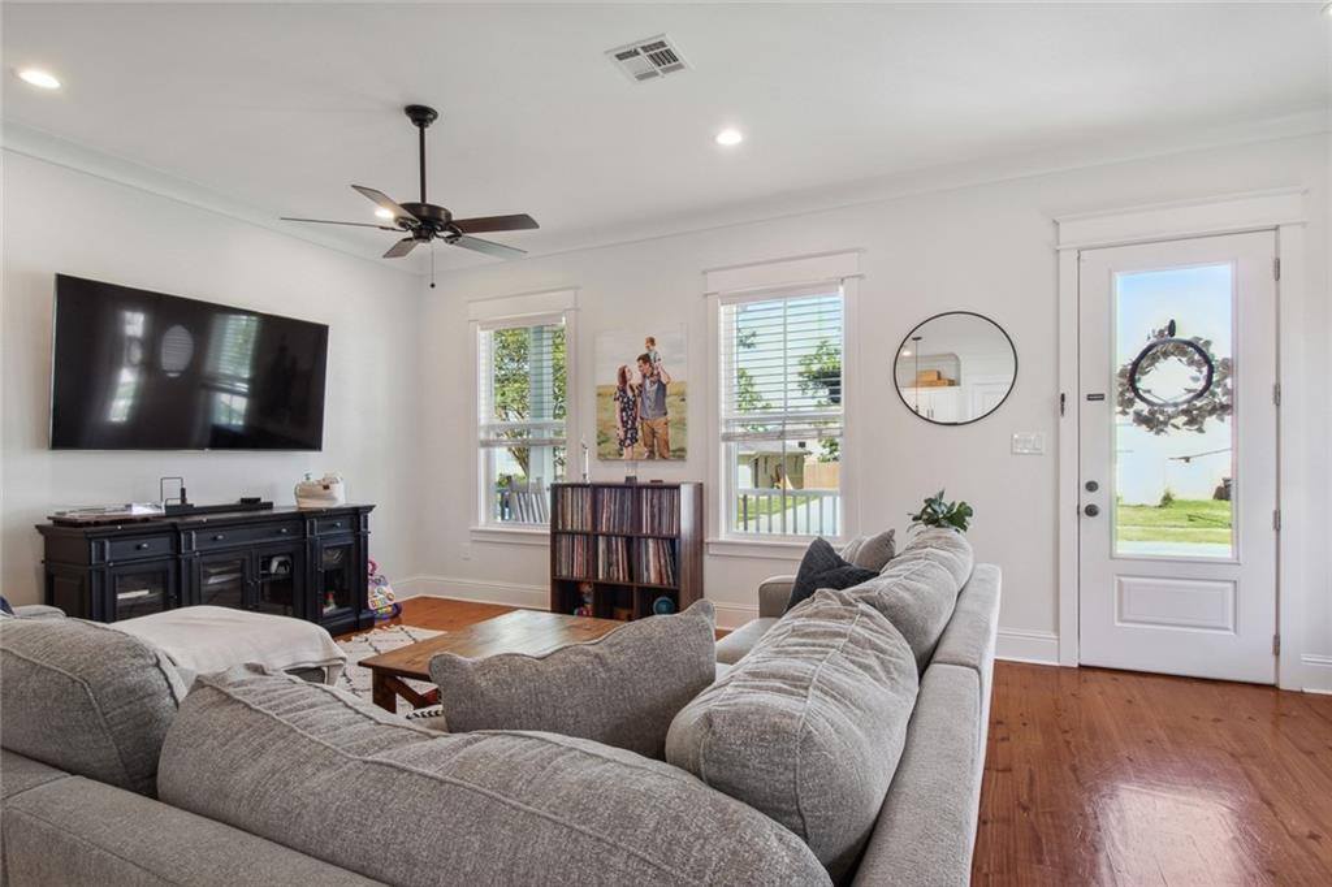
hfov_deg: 90.0
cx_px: 666
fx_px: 666
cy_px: 444
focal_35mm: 18
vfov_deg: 67.3
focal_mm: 12
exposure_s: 1
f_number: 11
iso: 100
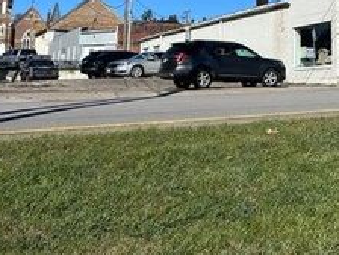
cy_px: -17
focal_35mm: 58
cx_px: 357
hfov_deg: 30.3
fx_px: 568
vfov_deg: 23.8
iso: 50
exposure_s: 1/6579
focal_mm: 5.7
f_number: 1.5
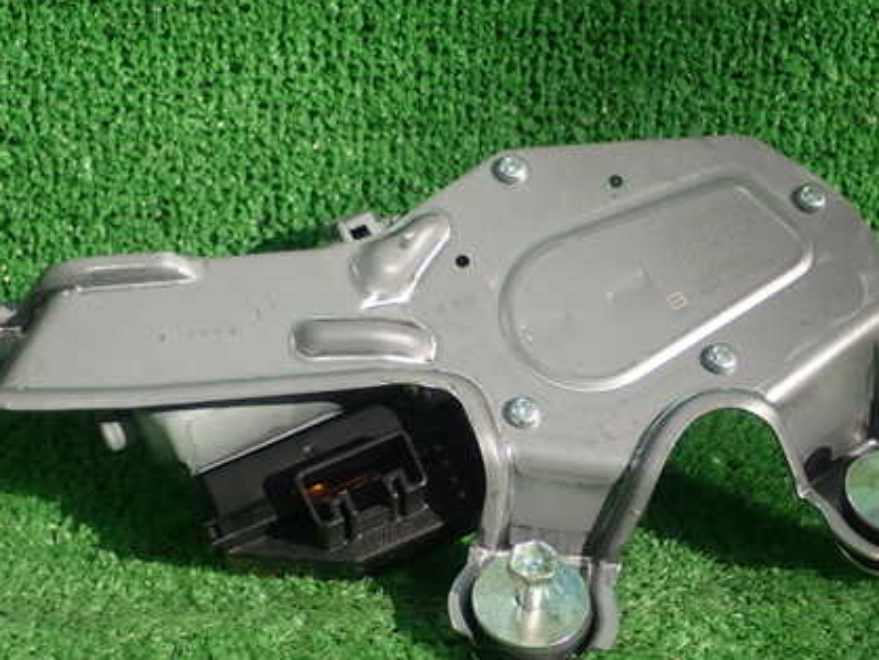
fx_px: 1677
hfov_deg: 29.4
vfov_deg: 22.3
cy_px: 378
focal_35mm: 66
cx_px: 440
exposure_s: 1/200
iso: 100
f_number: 3.1
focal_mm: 8.41
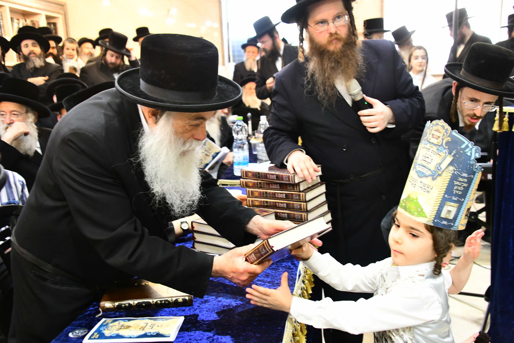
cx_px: 257
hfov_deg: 46.4
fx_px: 600
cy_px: 172
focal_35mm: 42
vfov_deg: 31.9
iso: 3200
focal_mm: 42
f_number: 5.6
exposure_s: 1/125
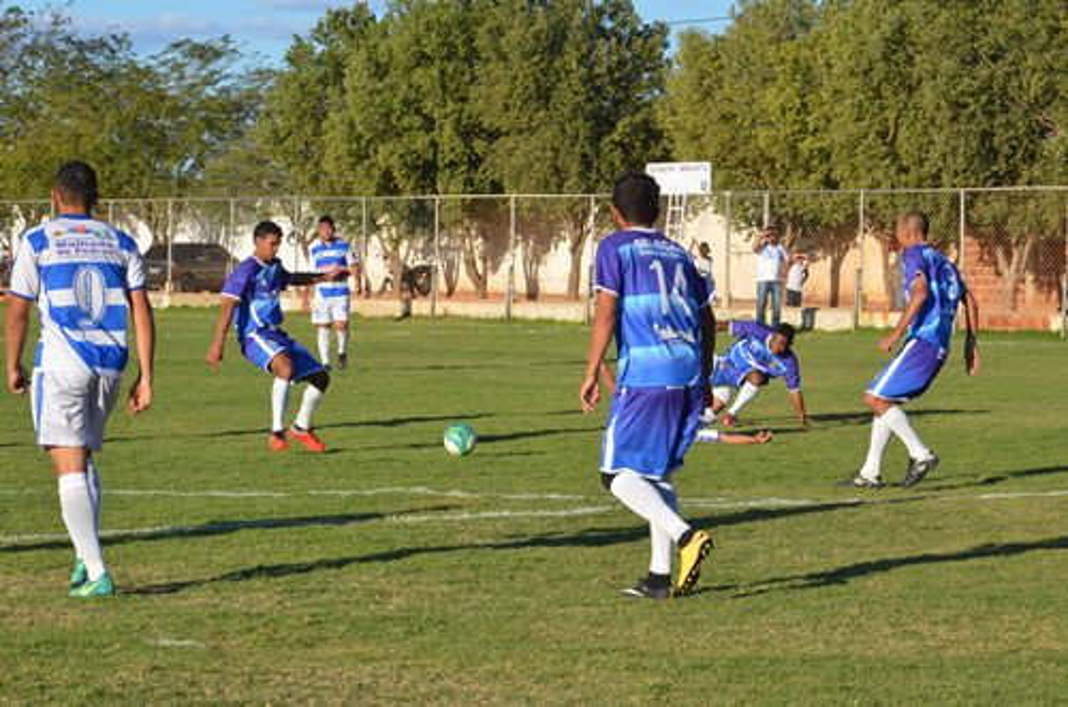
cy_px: 354
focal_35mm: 138
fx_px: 4085
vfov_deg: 9.9
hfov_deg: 14.9
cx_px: 534
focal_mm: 92
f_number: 13
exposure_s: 1/640
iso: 800
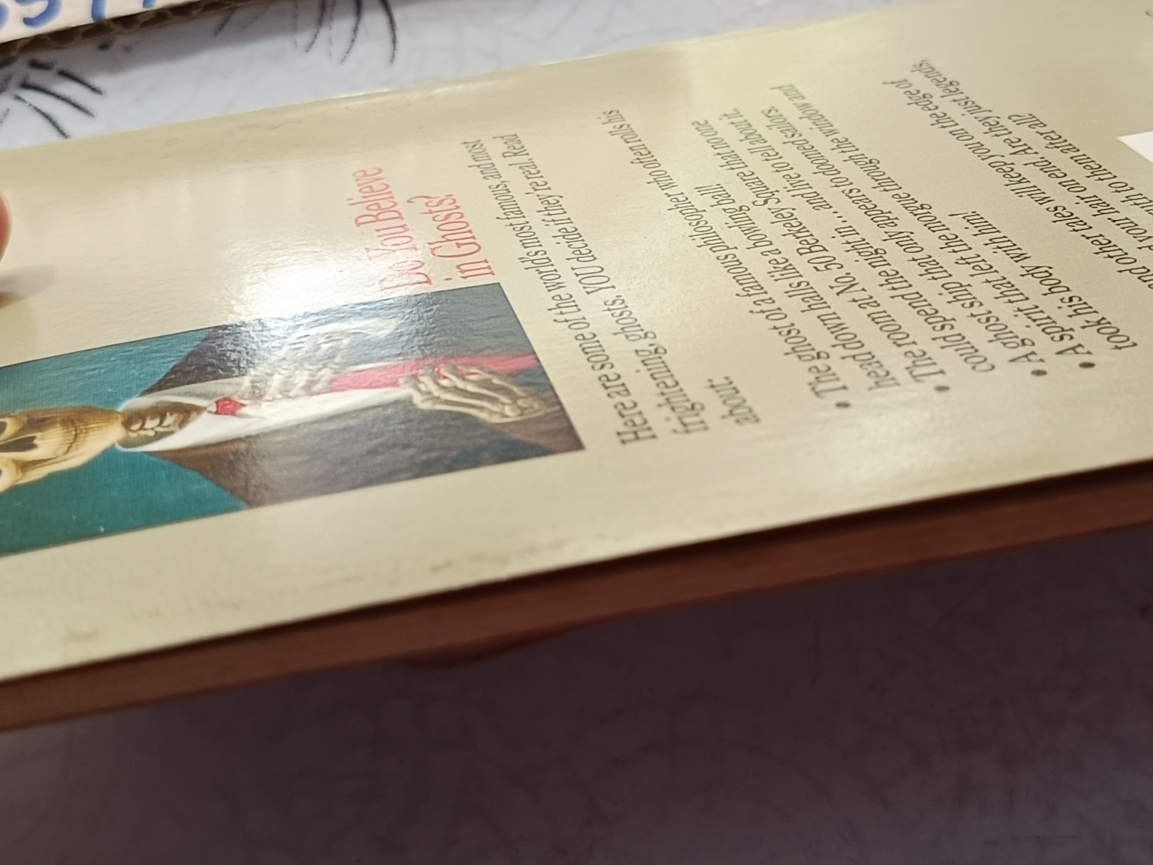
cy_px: 305
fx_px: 2031
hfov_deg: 31.5
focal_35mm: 61
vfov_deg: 23.9
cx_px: 738
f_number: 1.7
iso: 216
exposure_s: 1/50
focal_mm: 5.31
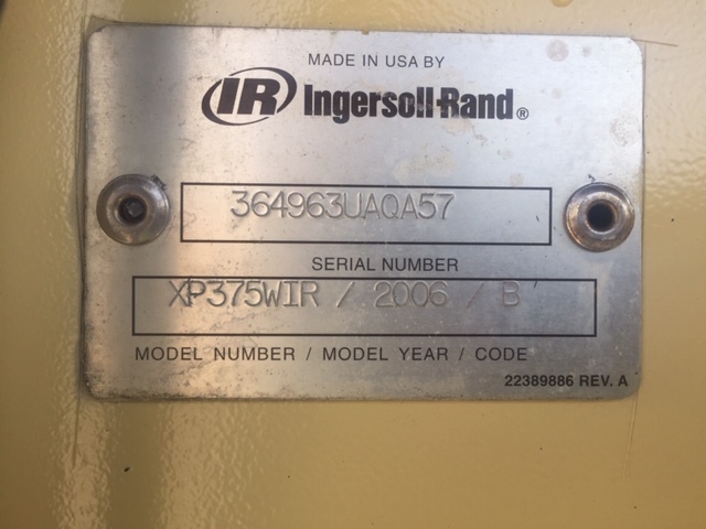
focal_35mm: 29
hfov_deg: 61.7
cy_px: 264
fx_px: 591
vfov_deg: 48.2
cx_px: 353
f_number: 2.2
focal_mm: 4.15
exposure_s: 1/573
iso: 32
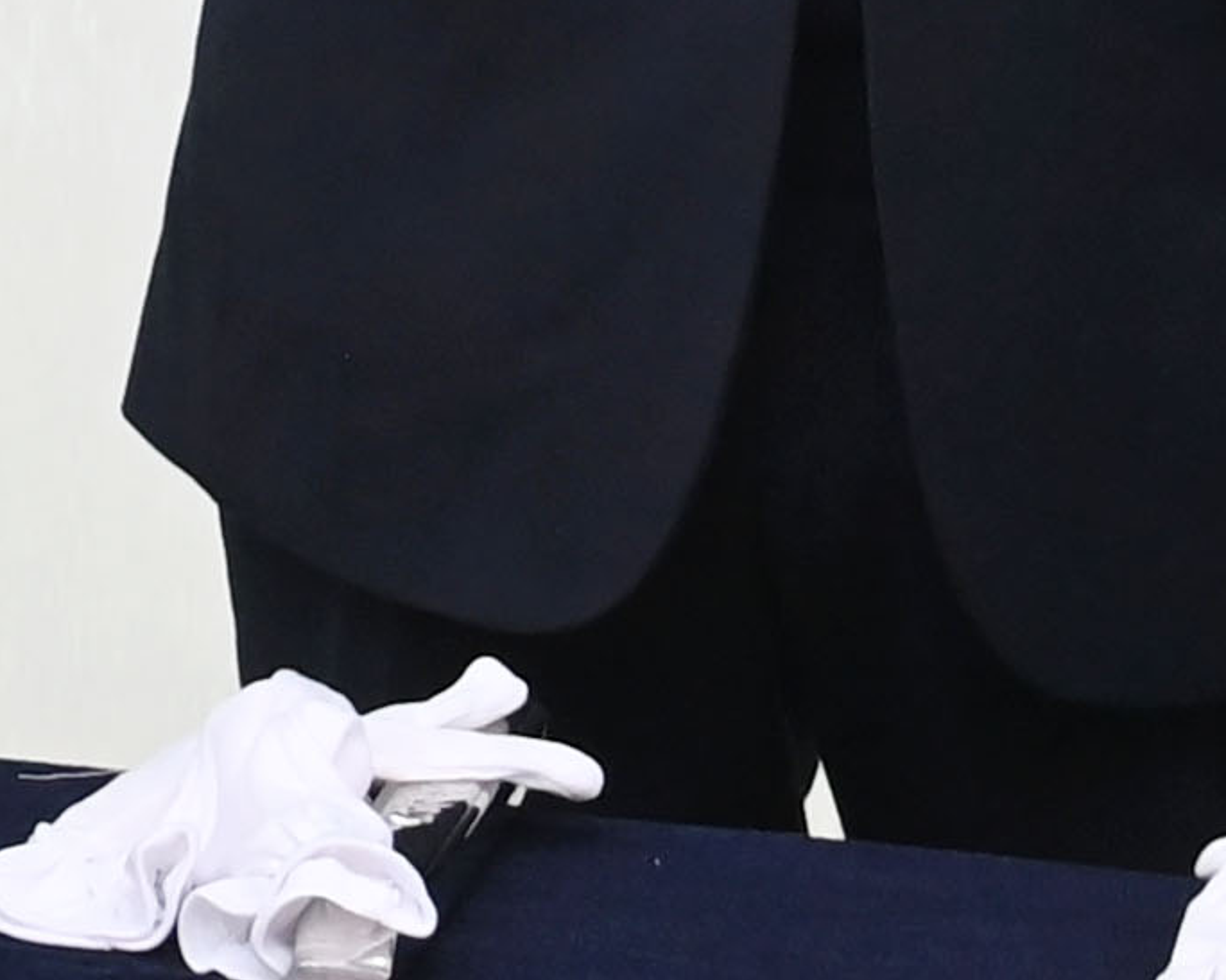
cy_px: -1700
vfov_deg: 6.1
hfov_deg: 7.9
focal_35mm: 237
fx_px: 8598
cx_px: -950
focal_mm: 31
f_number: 6.3
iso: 2000
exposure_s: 1/250
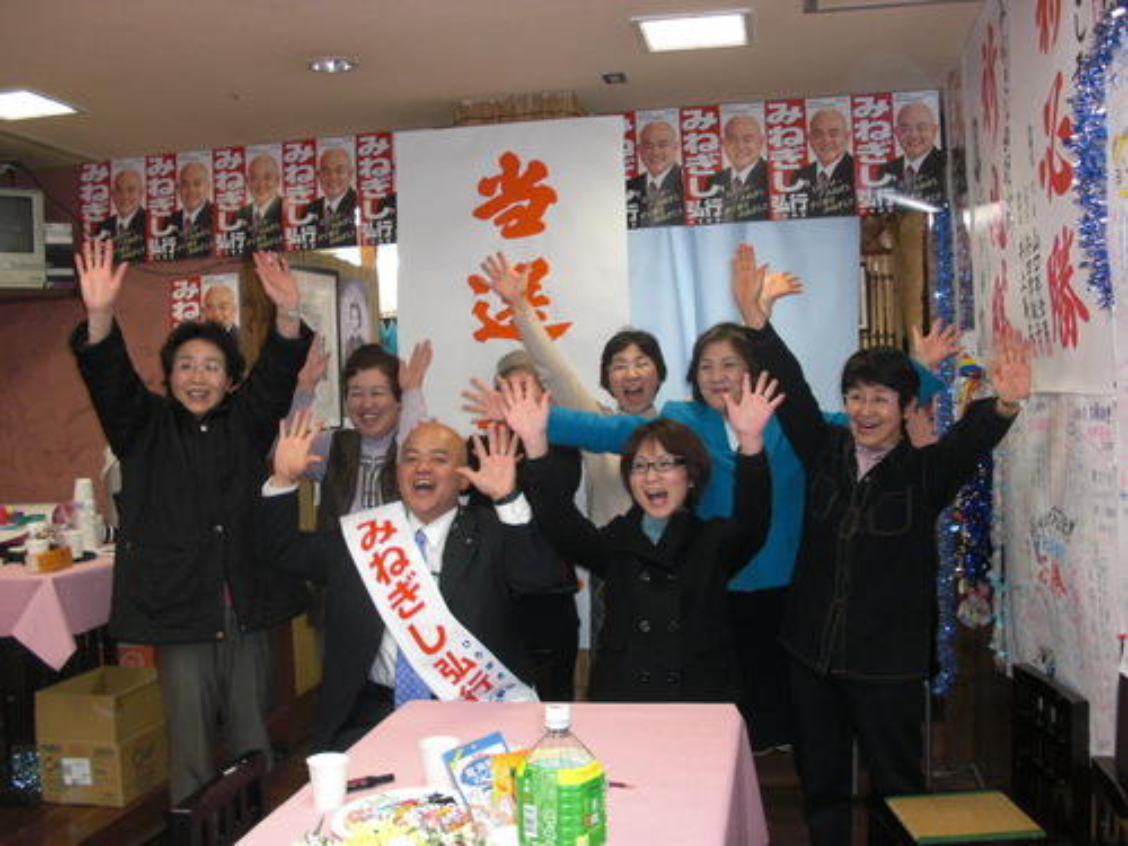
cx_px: 564
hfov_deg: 51.4
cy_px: 423
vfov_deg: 39.7
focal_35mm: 36
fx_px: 1173
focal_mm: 6.3
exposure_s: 1/60
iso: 200
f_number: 2.8
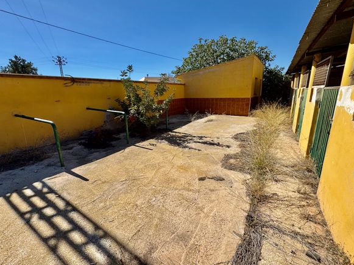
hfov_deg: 91.0
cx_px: 171
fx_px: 174
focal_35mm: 17
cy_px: 138
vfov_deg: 74.6
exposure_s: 1/2584
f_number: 2.2
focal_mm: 2.22
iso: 50
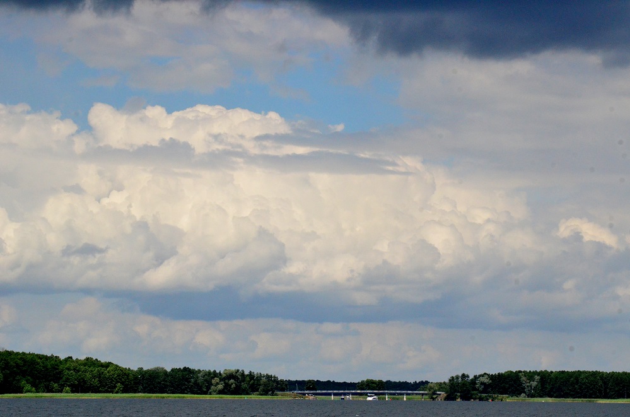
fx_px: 2619
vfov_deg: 9.1
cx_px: 315
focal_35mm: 150
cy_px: 208
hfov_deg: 13.7
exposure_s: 1/4000
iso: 3200
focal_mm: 100
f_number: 16
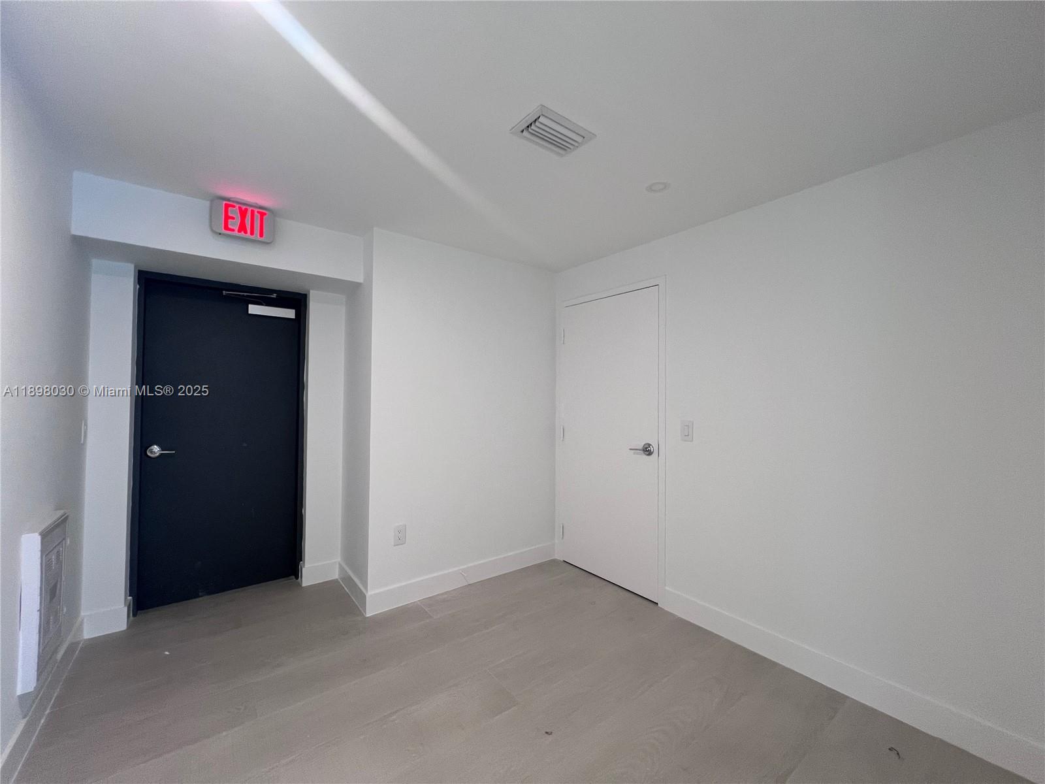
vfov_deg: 89.9
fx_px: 392
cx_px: 522
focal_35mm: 13
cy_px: 392
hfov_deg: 106.2
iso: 125
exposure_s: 1/60
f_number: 1.8
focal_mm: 1.57
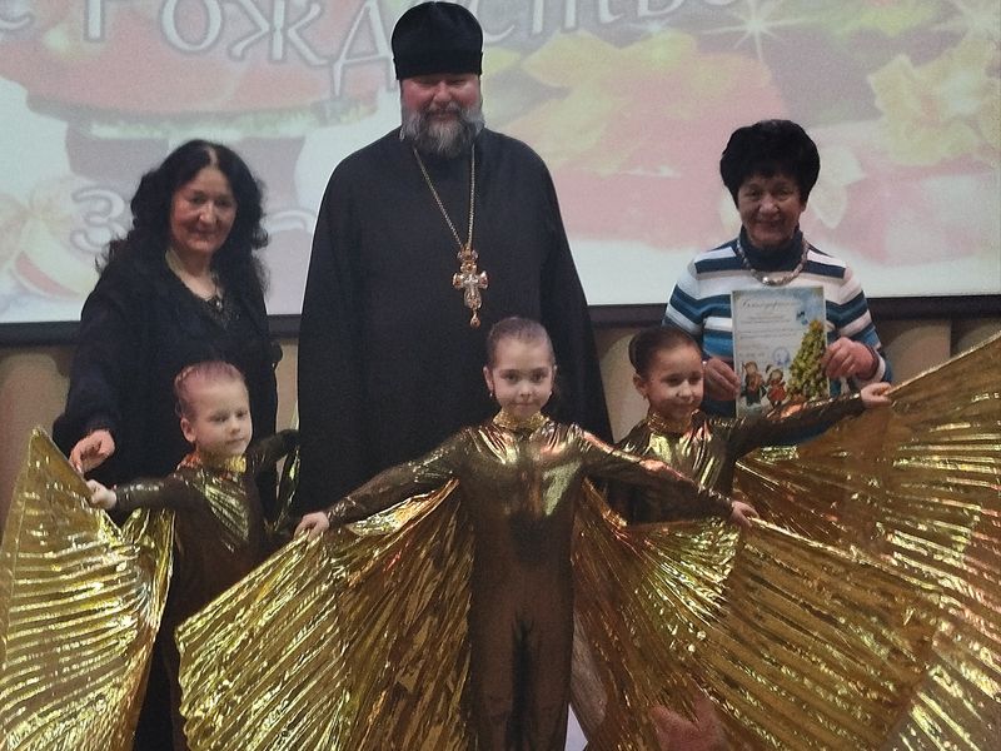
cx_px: 500
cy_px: 376
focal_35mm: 24
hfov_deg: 71.6
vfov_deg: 56.8
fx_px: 694
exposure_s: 1/50
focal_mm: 5.31
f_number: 1.7
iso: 160
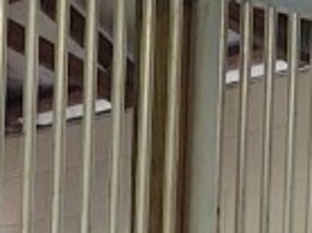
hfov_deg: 9.6
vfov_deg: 6.9
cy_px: 566
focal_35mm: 201
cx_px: -156
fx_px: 1809
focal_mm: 4.75
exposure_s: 1/60
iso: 123
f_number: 1.7
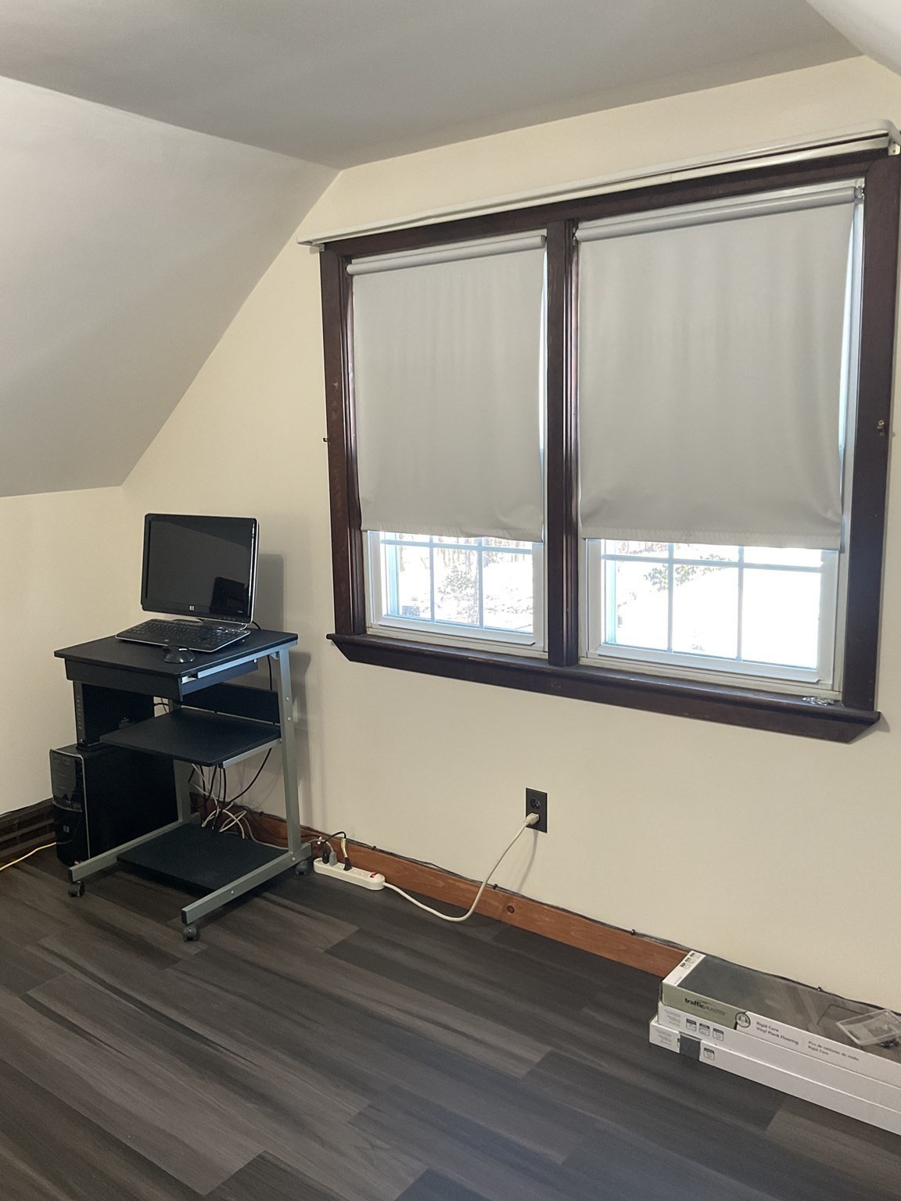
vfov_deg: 61.7
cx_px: 450
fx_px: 1006
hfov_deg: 48.2
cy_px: 600
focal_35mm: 29
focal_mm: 3
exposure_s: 1/60
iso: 80
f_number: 1.8
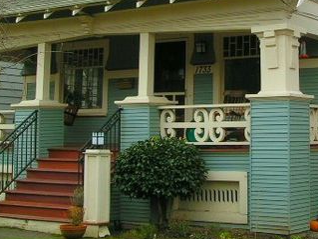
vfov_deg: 18.0
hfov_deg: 24.1
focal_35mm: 81
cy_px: 37
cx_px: 191
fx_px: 744
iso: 50
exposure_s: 1/125
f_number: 4.5
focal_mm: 6.6
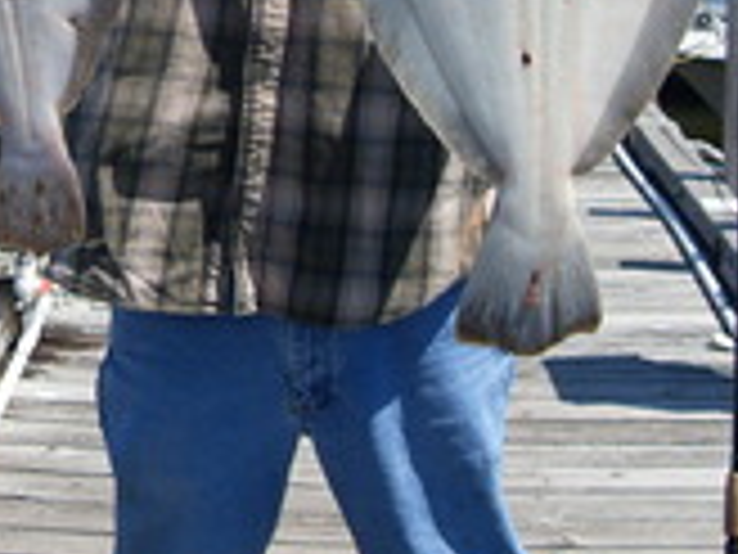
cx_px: 202
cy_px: 0
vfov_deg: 16.1
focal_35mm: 90
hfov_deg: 21.6
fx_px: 1919
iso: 80
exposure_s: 1/250
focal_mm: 6.3
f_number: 7
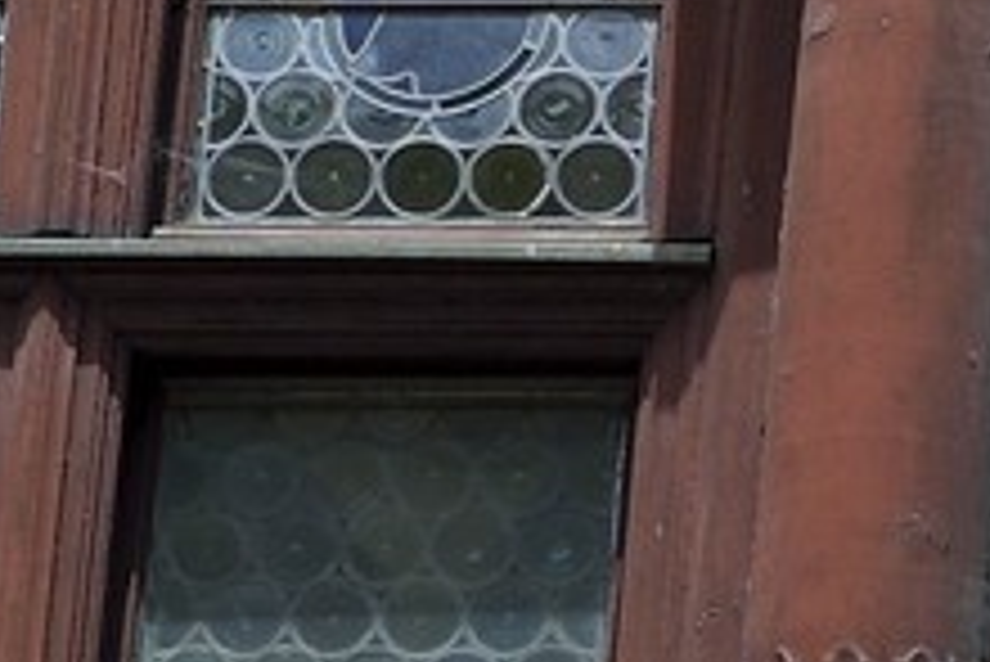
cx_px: 3546
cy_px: -149
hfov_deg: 4.3
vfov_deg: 3.0
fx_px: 12410
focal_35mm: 451
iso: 200
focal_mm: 62
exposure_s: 1/200
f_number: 11
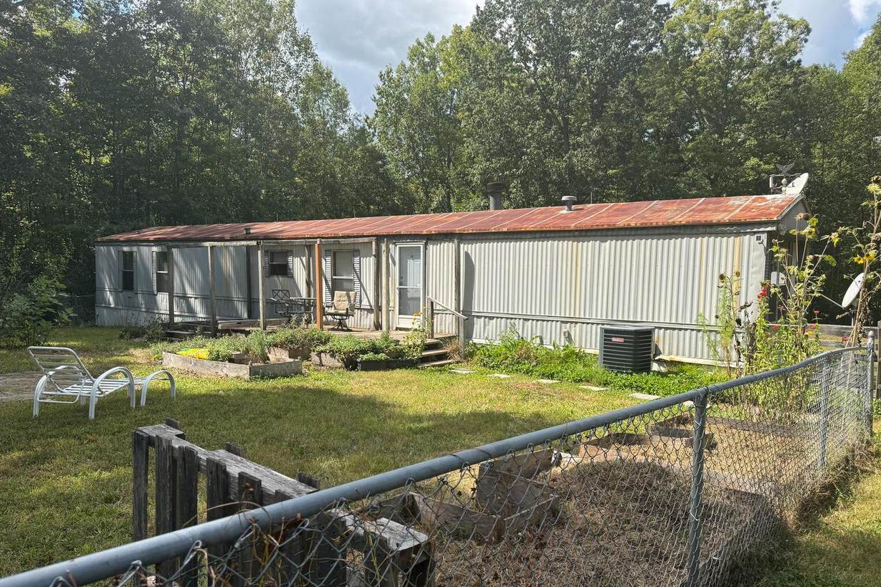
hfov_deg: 69.4
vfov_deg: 49.5
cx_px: 452
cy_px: 322
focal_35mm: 26
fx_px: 636
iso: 80
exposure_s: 1/2506
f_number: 1.78
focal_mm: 6.76
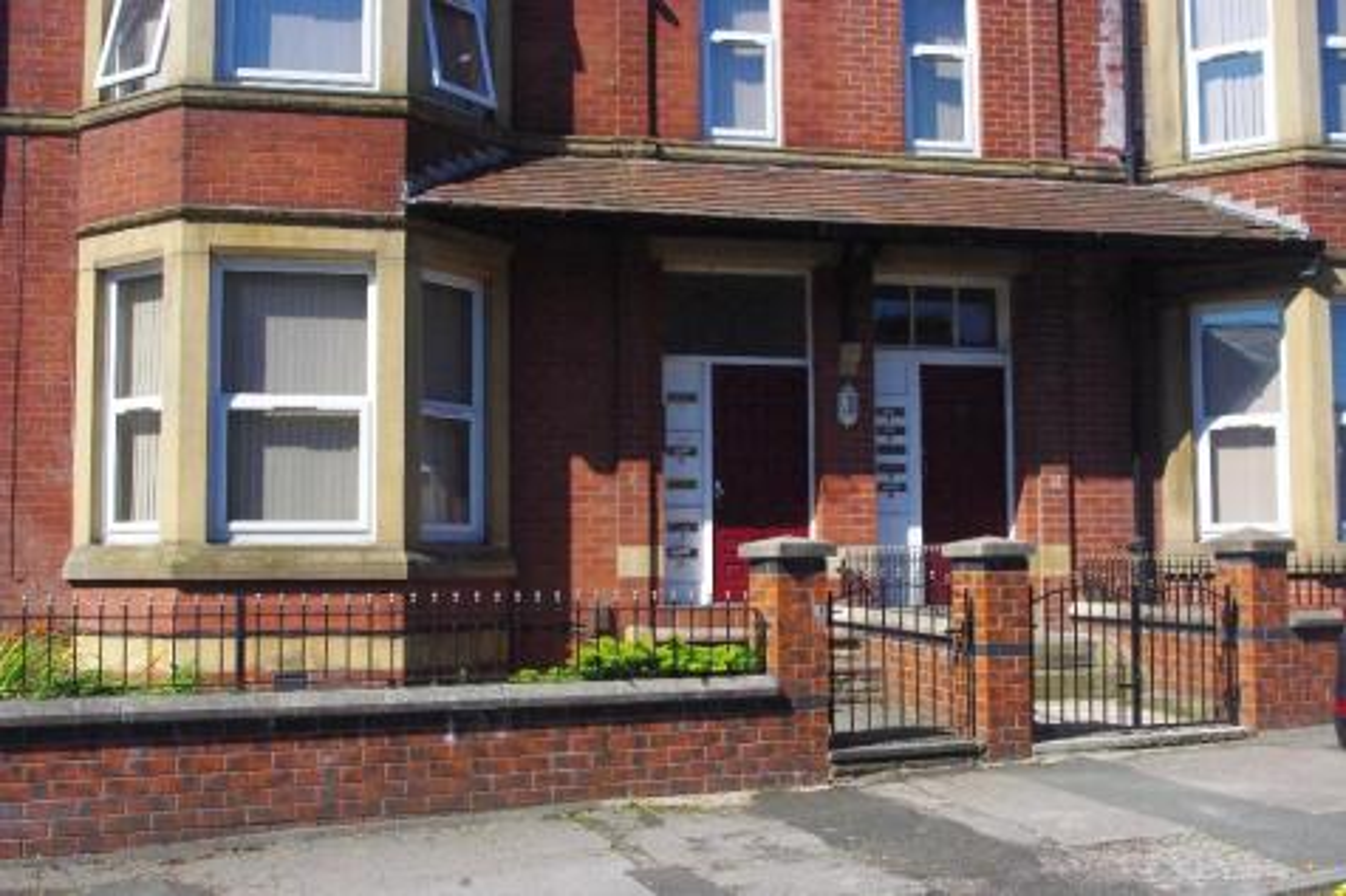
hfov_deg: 49.6
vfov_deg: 34.2
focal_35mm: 39
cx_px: 673
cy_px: 448
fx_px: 1458
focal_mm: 26.25
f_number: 13
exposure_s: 1/750
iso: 1600
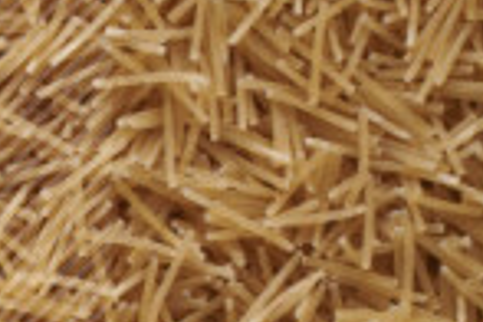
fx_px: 3649
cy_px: 513
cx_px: -710
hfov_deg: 7.1
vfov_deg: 5.0
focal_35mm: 272
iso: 160
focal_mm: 50
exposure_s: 1/100
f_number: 8
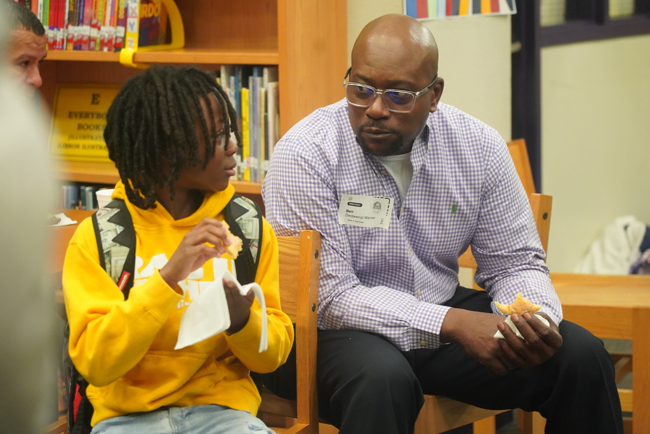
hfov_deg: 19.5
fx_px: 1896
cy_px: 217
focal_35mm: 105
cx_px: 325
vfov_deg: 13.0
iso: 8000
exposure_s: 1/160
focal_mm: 105
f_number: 4
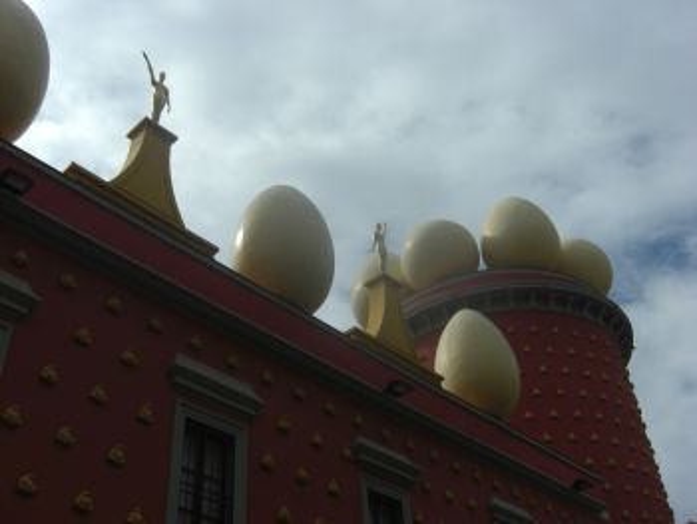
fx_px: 766
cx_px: 348
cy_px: 262
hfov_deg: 48.9
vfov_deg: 37.8
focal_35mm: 38
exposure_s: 1/400
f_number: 8
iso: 80
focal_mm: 7.9
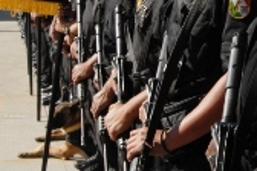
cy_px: -3
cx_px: 268
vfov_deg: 10.6
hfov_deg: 15.7
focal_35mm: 128
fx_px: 914
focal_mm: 32
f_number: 11
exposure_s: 1/250
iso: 250
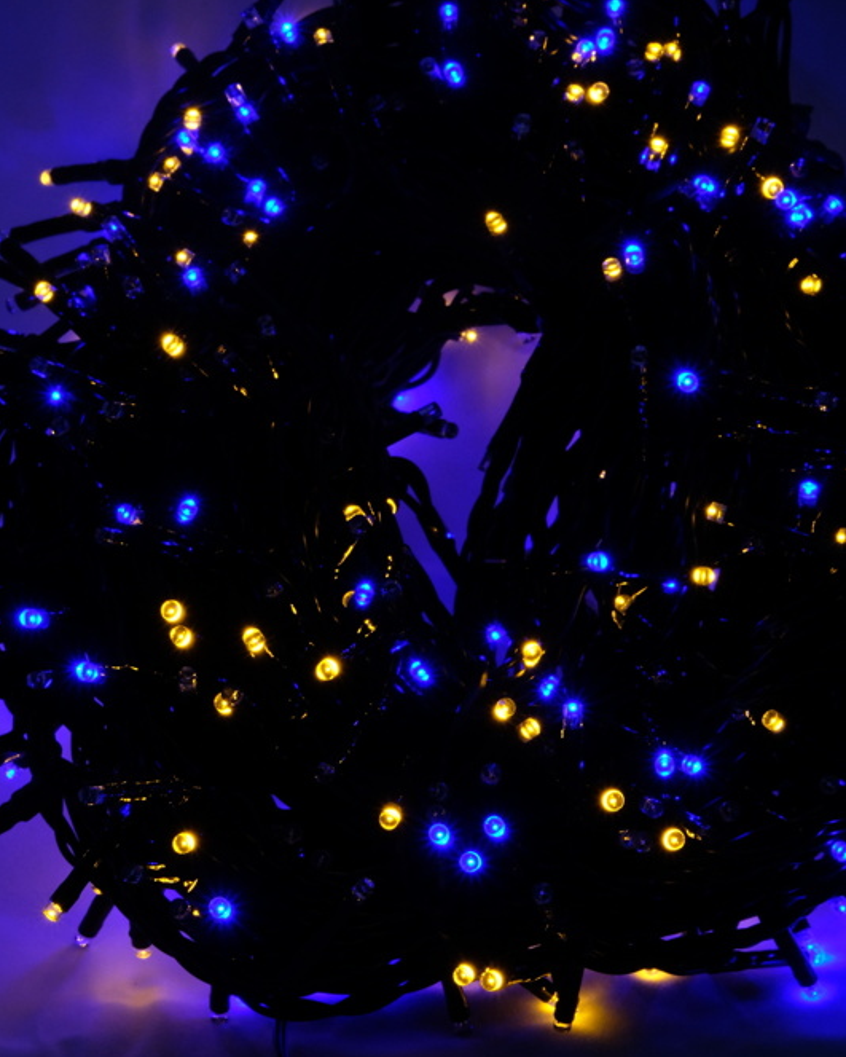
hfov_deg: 16.4
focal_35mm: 94
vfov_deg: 20.4
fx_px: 2940
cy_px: 556
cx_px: 424
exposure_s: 1/30
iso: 1250
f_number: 22
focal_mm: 55
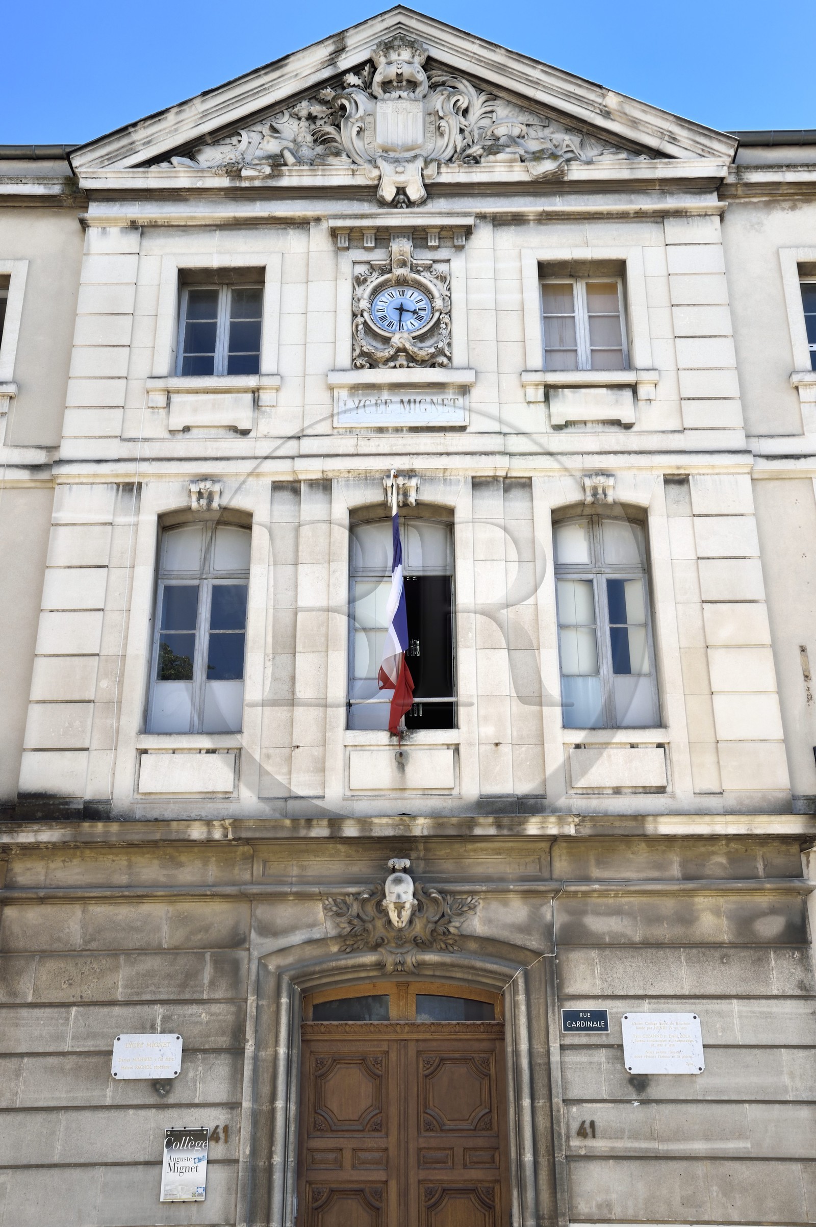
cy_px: 614
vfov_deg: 48.5
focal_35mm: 40
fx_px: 1362
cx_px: 408
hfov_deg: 33.4
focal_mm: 40
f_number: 13
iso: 200
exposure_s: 1/160
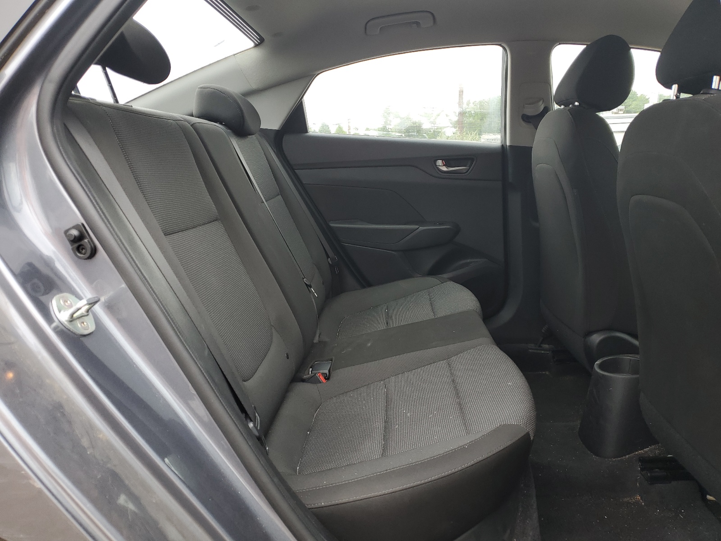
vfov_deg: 53.1
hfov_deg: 67.3
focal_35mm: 26
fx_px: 542
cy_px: 270
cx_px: 360
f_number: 1.5
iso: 50
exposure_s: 1/125
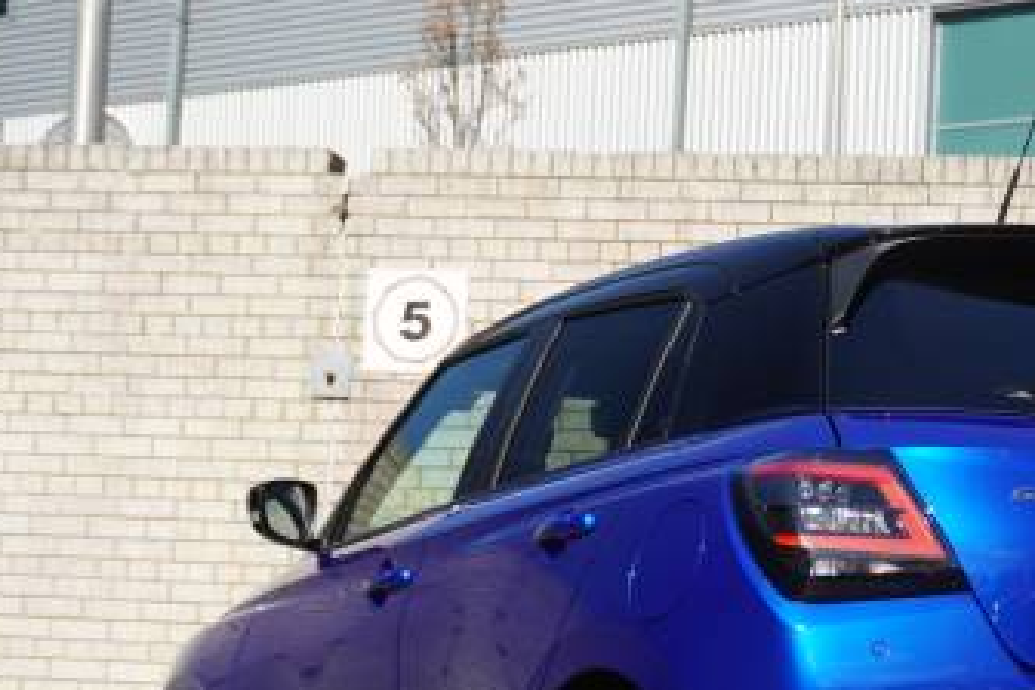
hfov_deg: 20.8
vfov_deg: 14.0
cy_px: 628
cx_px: 816
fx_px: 2789
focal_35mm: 97
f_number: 5.6
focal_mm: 34
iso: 100
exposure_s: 1/200
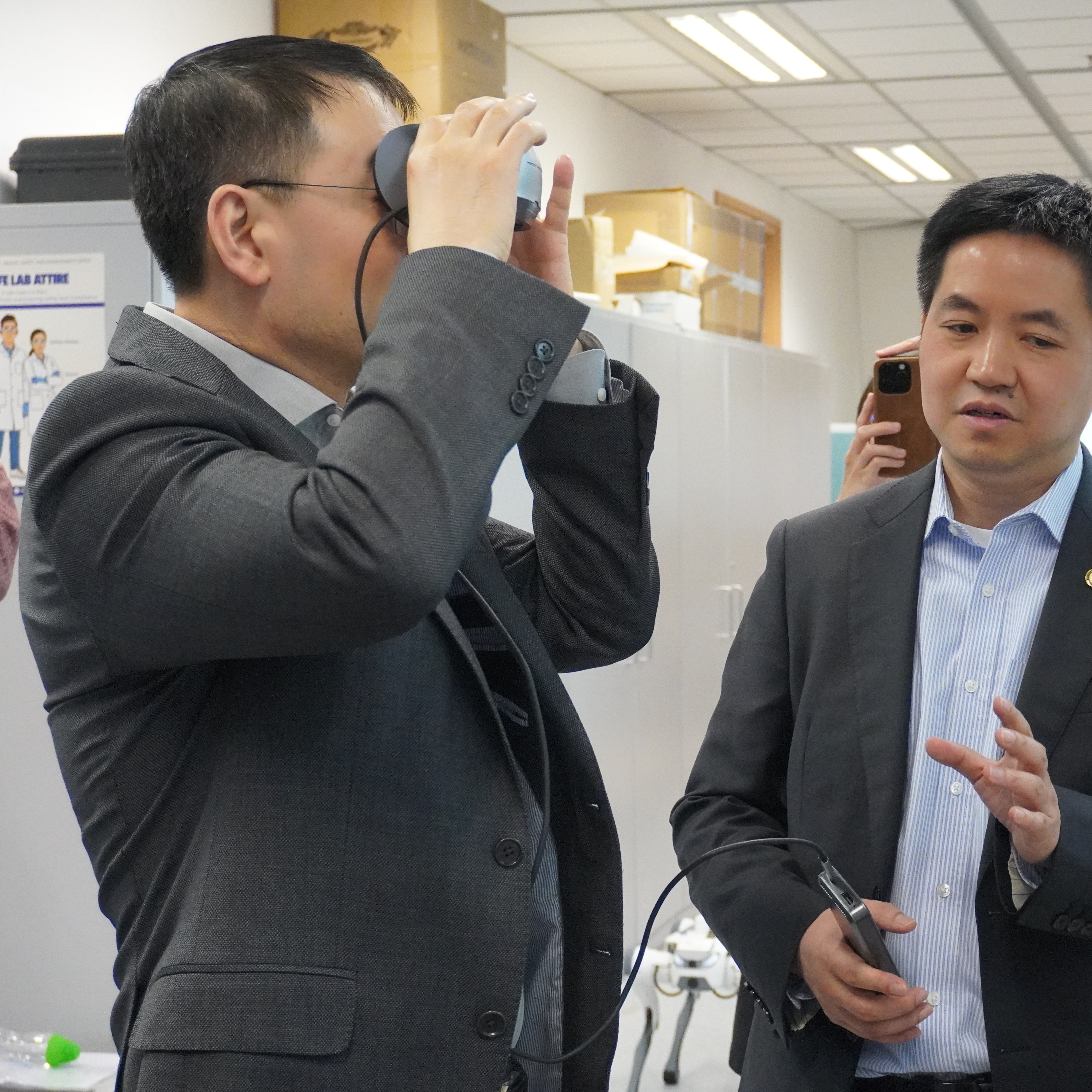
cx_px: 666
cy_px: 543
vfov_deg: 25.5
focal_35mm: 68
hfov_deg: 25.4
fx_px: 2414
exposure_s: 1/160
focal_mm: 35
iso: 6400
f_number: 5.6
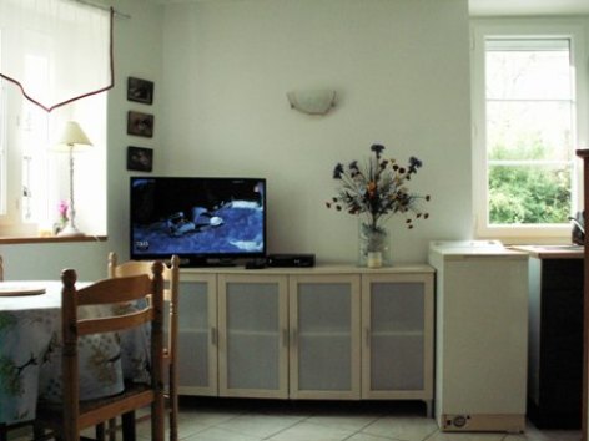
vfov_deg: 40.7
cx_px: 294
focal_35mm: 35
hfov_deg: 52.6
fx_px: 596
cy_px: 220
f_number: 3.2
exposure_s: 1/50
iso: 320
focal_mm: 5.86
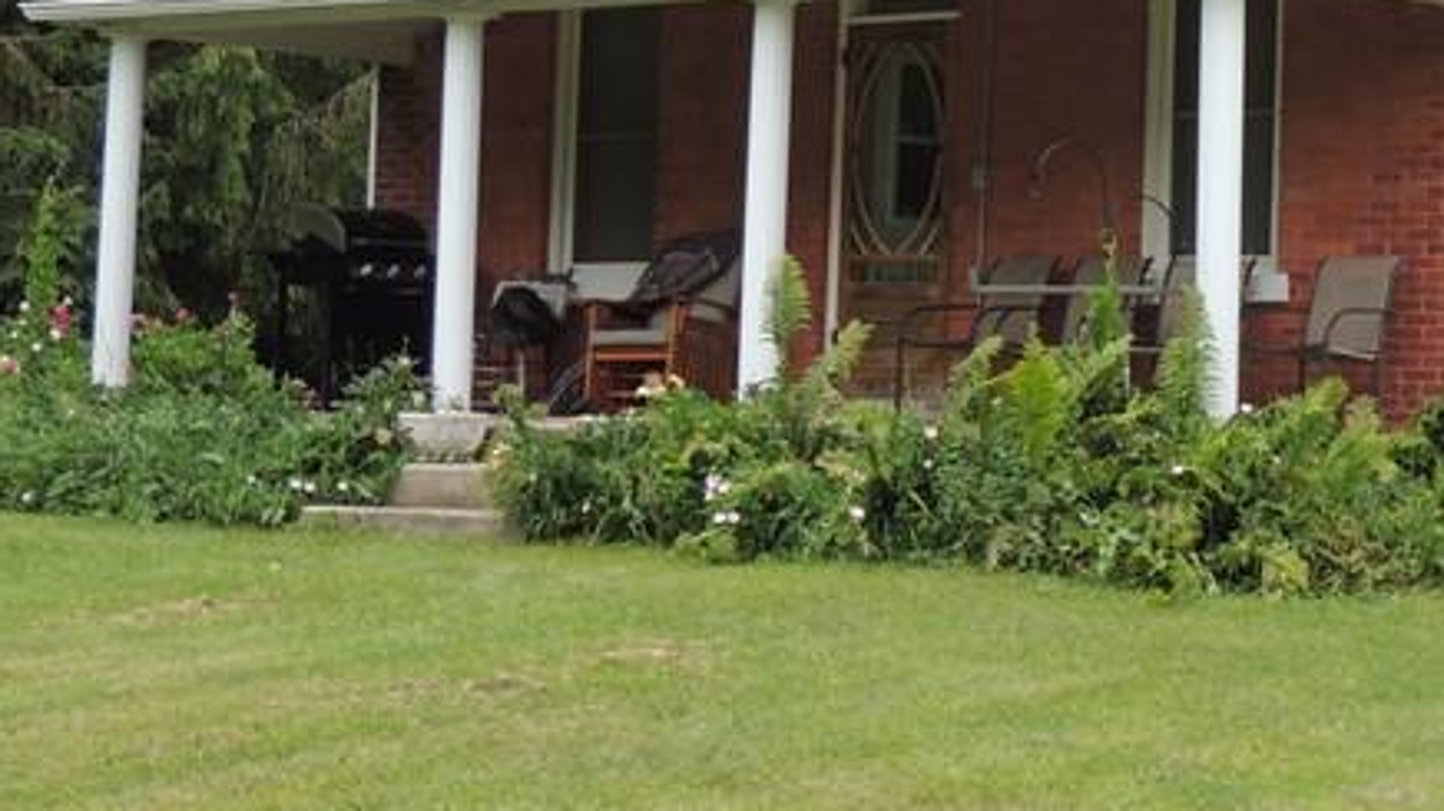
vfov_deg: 10.9
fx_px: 4211
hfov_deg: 19.1
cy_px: -10
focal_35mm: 110
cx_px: 1341
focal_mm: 7.6
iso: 100
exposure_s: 1/100
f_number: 3.4
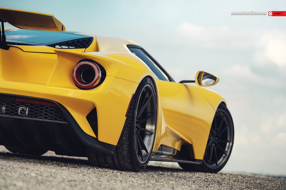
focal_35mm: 178
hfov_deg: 11.5
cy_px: 95
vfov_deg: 7.7
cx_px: 143
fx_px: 1414
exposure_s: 1/200
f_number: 4
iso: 100
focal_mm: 178
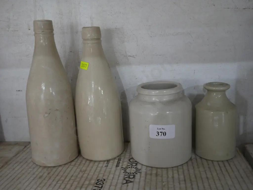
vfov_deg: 39.7
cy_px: 95
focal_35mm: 36
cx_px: 126
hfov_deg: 51.3
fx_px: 263
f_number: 4
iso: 2000
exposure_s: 1/60
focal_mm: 18
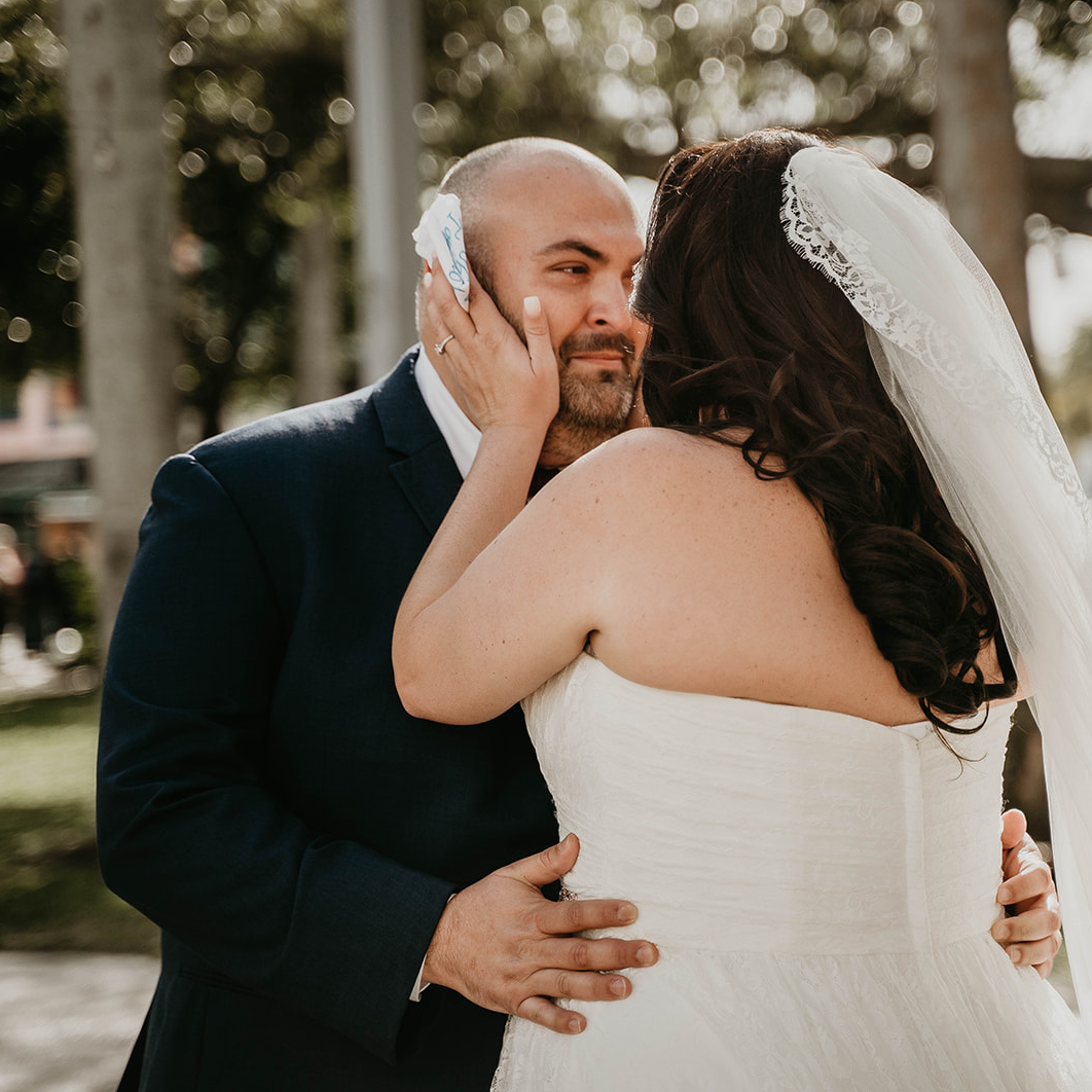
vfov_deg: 18.1
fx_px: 3426
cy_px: 545
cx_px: 685
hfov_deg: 18.1
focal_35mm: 96
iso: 200
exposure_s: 1/2000
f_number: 2.8
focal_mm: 75
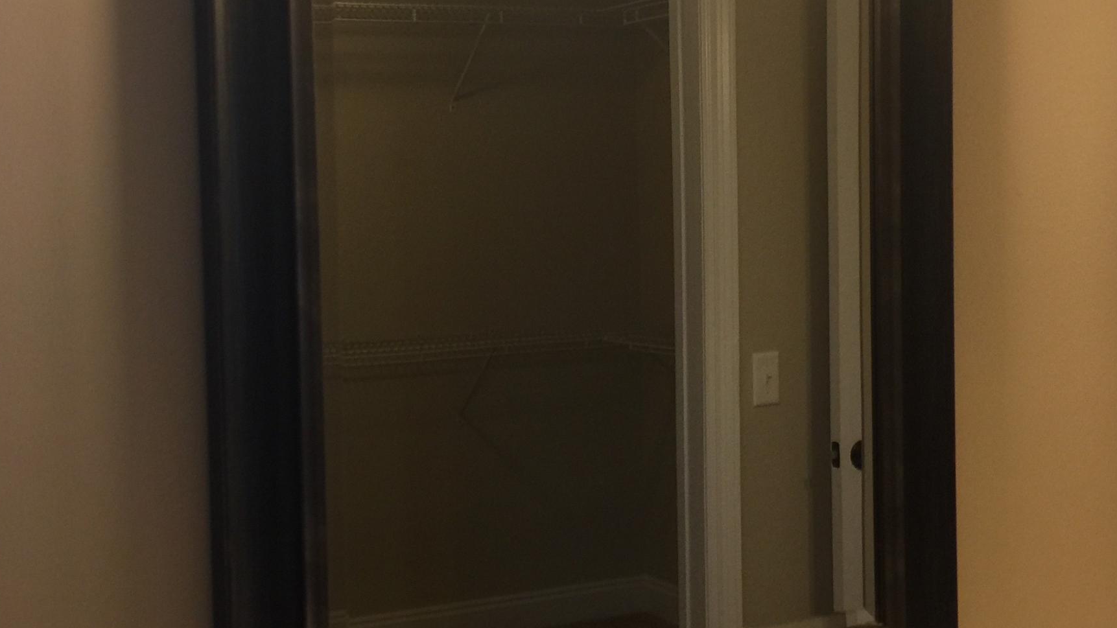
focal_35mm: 55
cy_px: 283
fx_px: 1629
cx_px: 486
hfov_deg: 37.8
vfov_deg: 21.8
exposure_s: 1/30
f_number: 2.2
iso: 40
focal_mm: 4.15
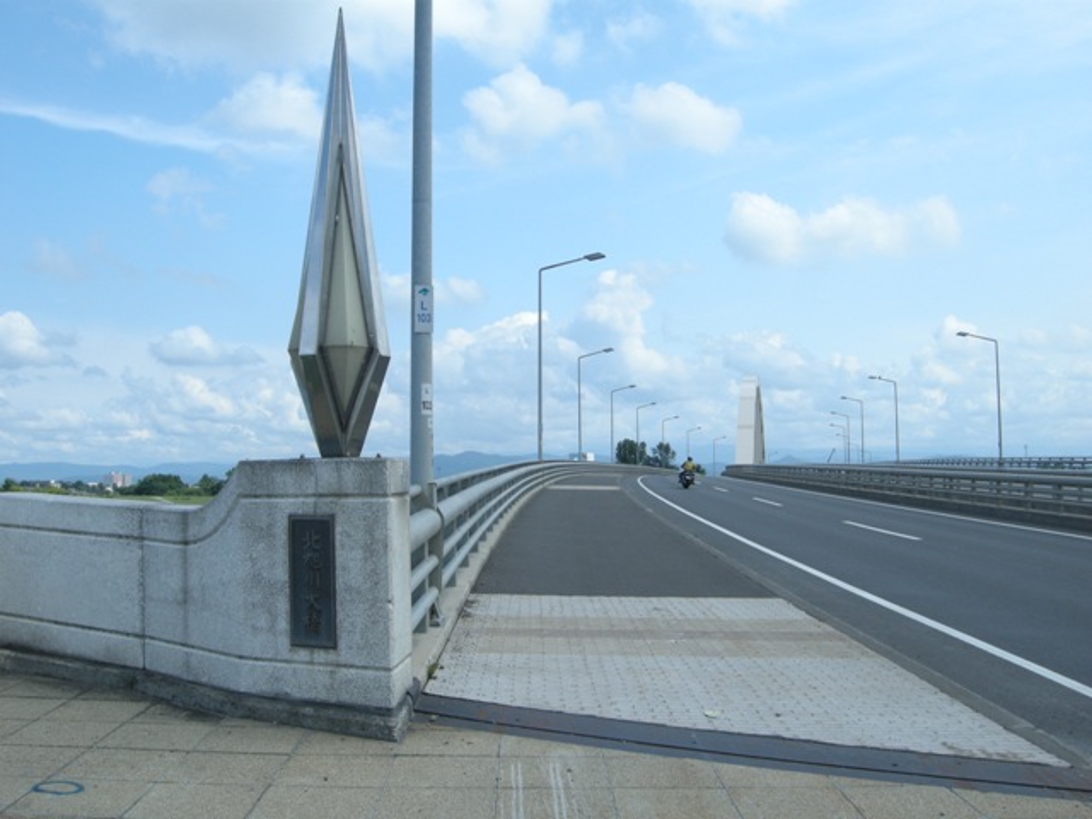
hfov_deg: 52.6
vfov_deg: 40.7
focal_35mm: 35
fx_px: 1104
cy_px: 410
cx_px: 546
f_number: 6.1
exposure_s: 1/300
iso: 64
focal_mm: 7.5
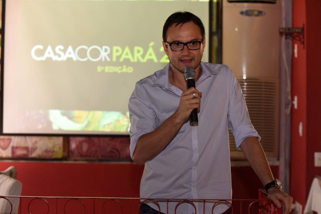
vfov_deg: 17.5
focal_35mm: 78
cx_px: 160
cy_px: 107
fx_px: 696
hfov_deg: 26.0
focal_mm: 78
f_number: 5
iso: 3200
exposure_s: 1/160
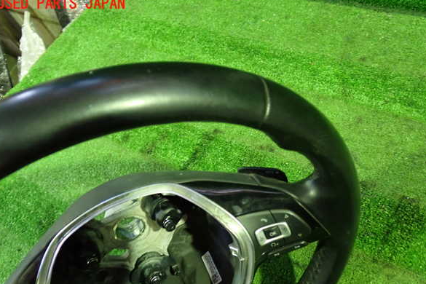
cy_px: 159
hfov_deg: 58.7
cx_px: 211
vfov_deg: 41.1
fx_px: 379
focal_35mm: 32
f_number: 2.3
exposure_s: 1/25
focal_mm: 5.4
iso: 800
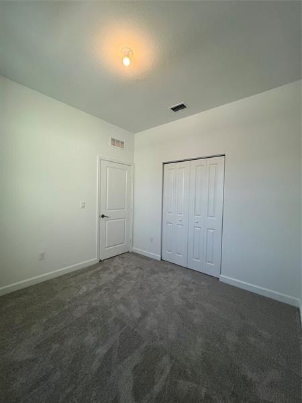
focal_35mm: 13
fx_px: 151
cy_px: 202
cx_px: 151
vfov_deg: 106.2
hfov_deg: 89.9
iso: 80
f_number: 1.8
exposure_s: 1/120
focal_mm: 1.57
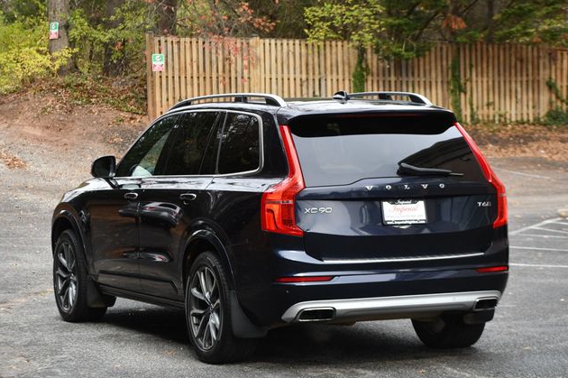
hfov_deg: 16.4
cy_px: 191
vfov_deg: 11.0
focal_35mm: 125
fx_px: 1971
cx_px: 285
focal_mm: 82
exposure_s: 1/250
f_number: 5.6
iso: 280
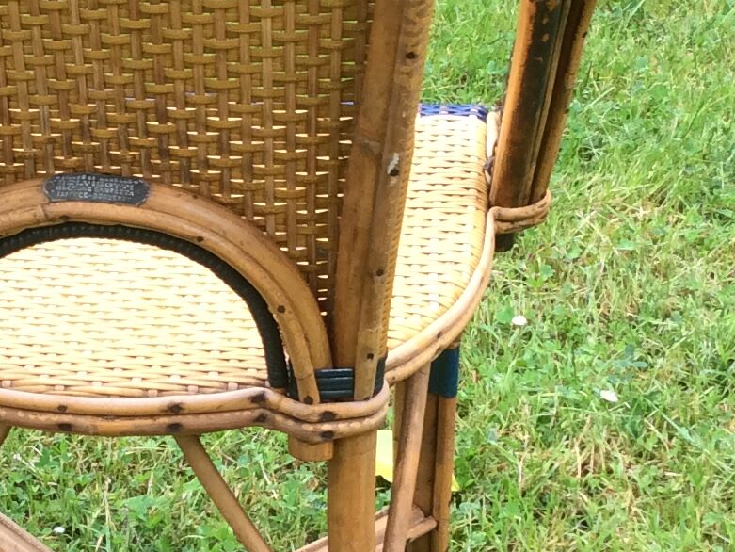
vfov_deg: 13.9
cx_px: 151
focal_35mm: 106
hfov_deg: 18.4
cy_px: 370
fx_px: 2251
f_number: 2.4
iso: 32
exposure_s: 1/157
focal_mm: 3.3
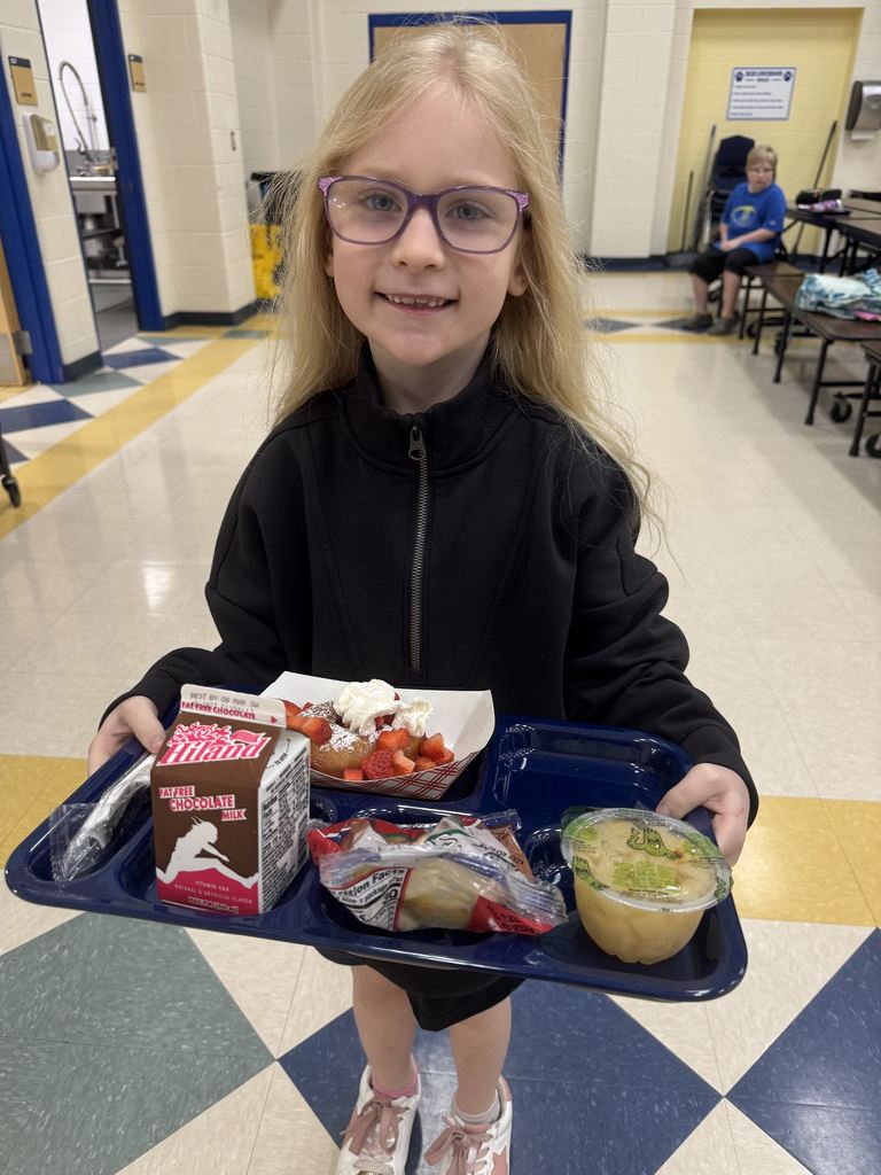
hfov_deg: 56.8
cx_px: 440
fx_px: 814
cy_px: 588
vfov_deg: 71.6
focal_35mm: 24
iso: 160
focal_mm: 6.76
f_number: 1.78
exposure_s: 1/60
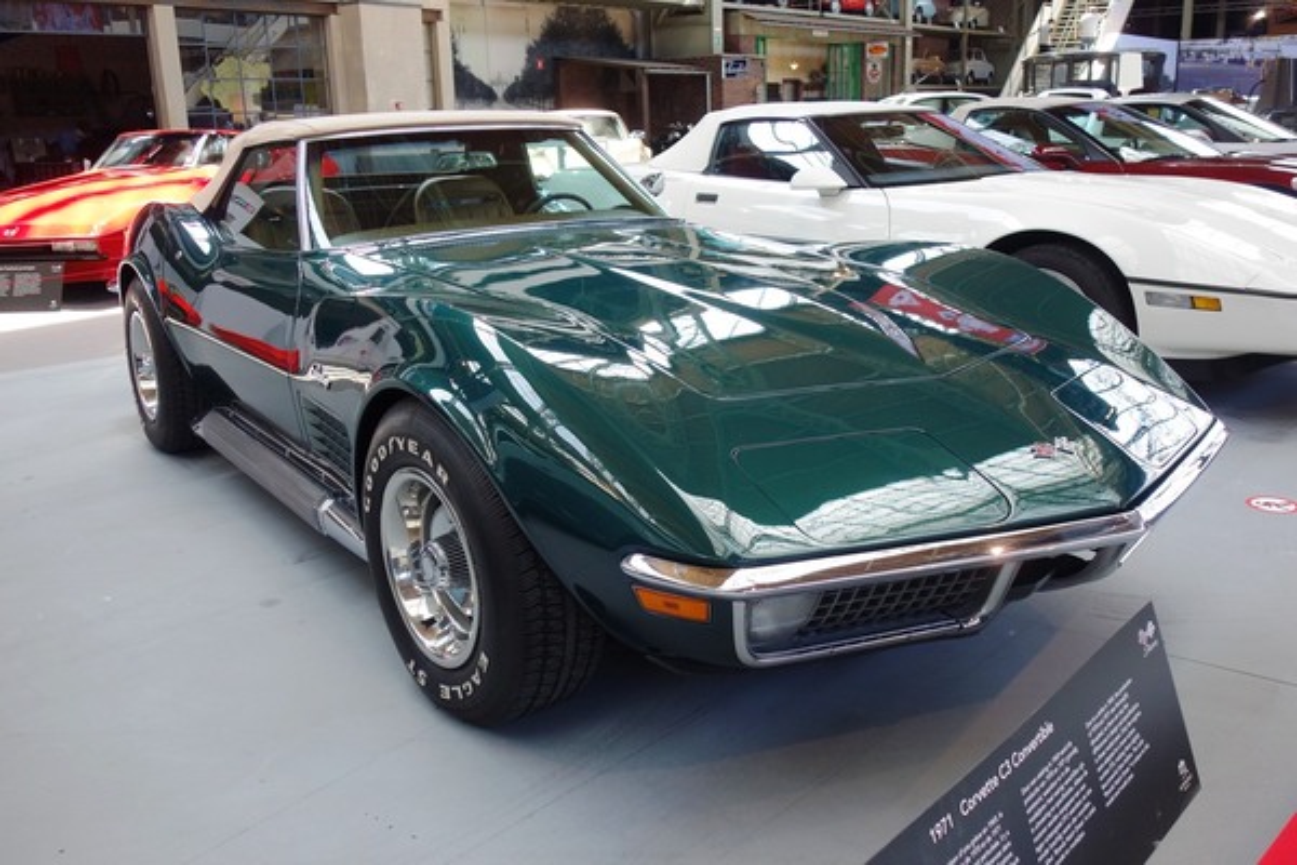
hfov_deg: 58.7
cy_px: 432
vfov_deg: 41.1
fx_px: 1153
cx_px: 648
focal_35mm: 32
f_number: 2.5
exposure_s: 1/100
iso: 125
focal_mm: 11.89
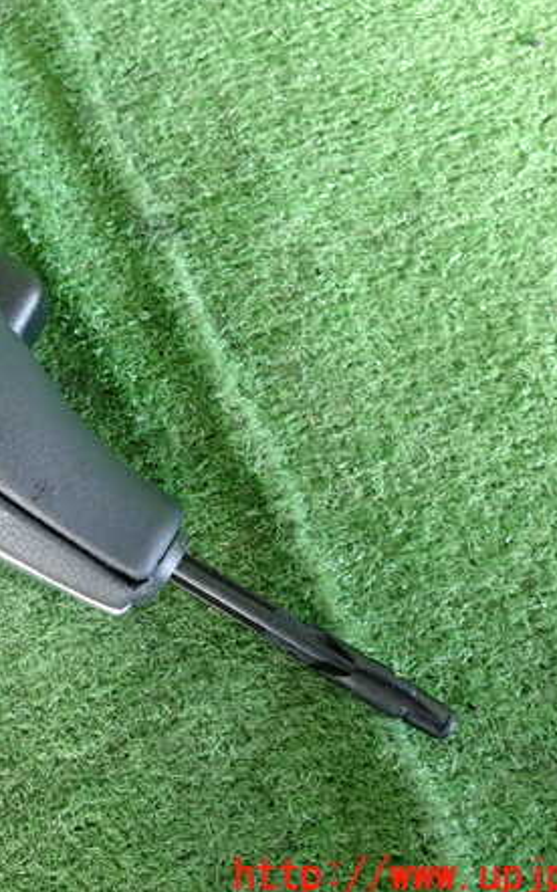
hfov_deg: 33.9
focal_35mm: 36
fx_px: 875
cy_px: 448
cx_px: 85
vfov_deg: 54.0
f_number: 2
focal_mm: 4.5
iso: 200
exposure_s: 1/60
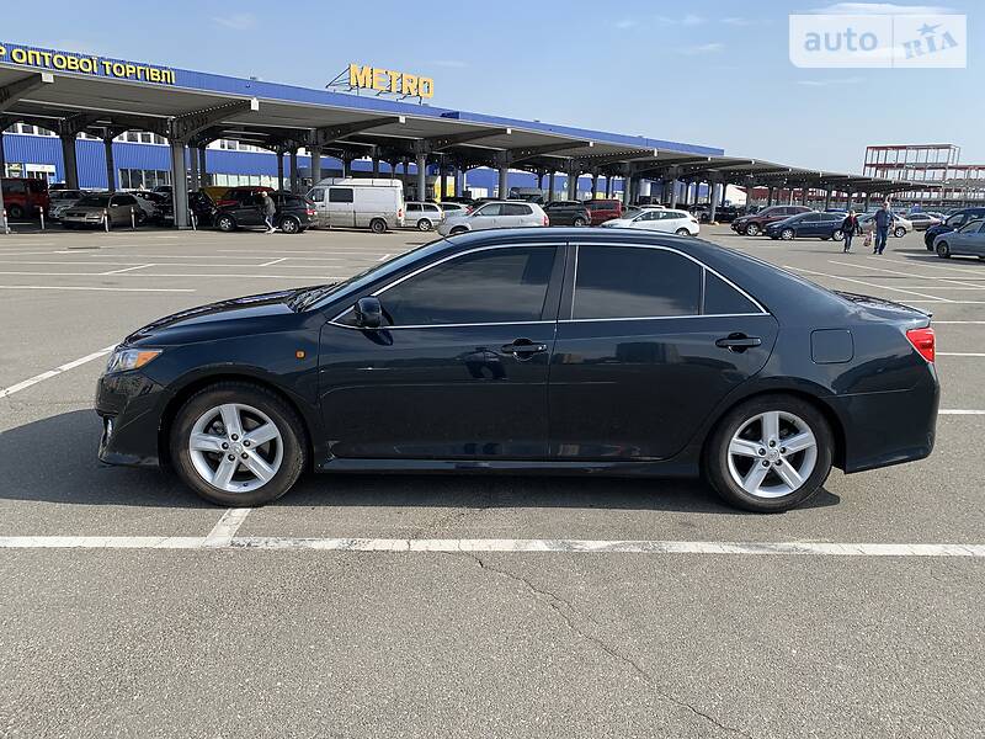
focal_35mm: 26
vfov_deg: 53.1
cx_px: 492
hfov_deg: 67.3
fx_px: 740
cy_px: 370
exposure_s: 1/1220
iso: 25
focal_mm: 4.2
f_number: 1.8
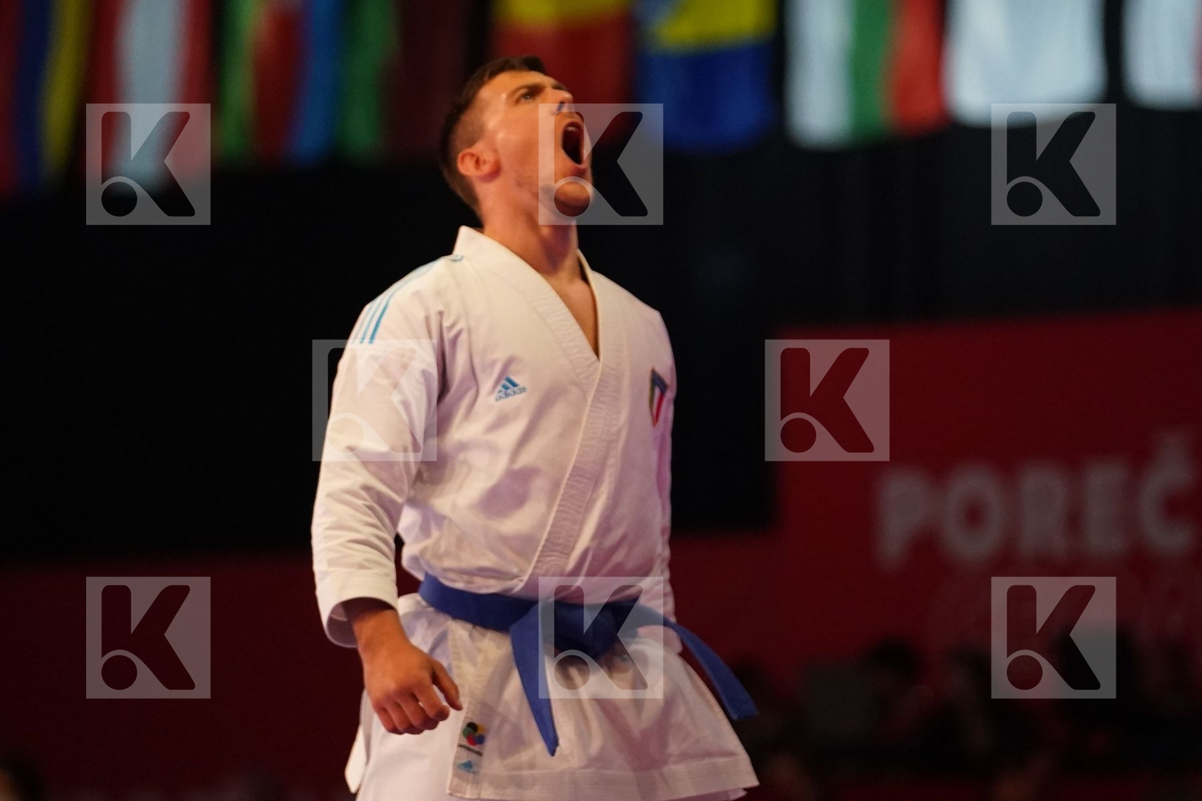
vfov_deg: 5.2
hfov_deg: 7.8
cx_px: 601
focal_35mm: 264
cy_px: 400
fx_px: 8814
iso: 5000
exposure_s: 1/500
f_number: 2.8
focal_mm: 176
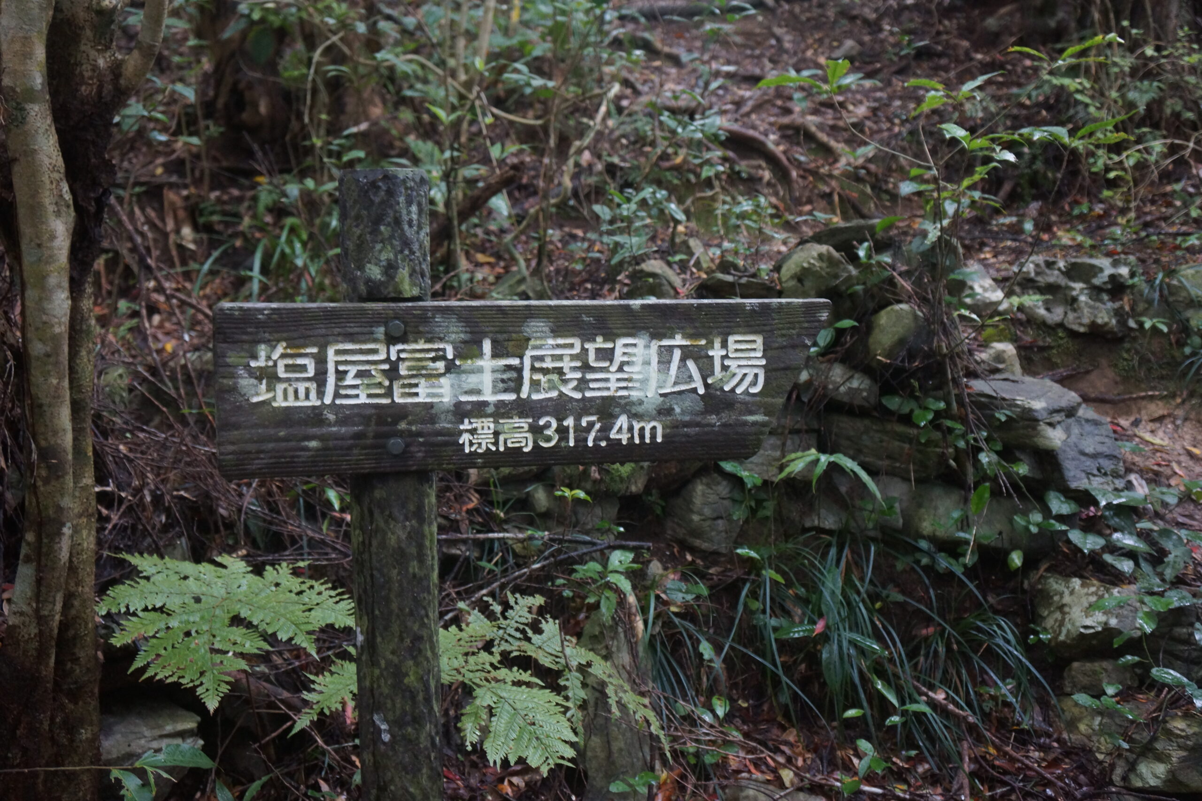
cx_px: 601
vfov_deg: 34.2
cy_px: 400
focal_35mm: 39
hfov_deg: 49.6
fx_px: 1302
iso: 1000
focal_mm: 26
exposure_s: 1/60
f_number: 4
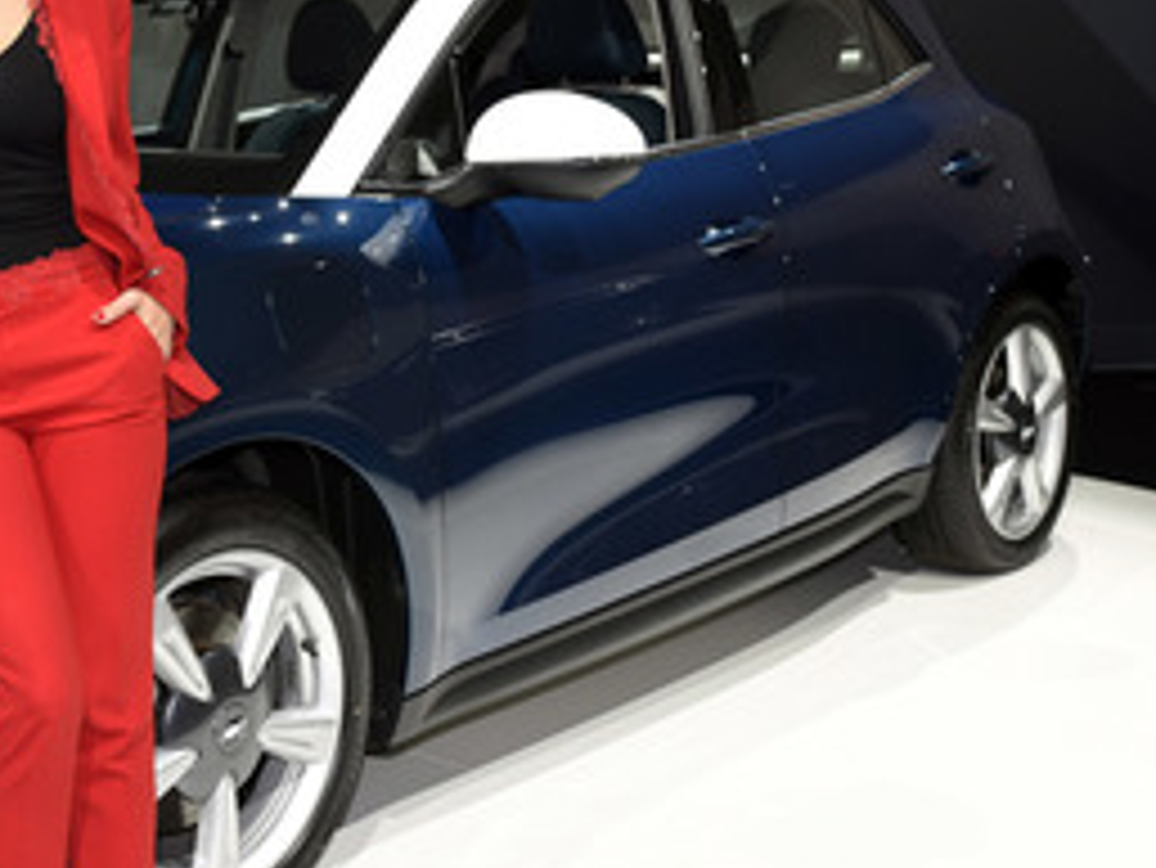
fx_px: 1971
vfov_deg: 24.7
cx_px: 205
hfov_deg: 31.7
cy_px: 310
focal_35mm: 59
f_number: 6.3
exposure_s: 1/100
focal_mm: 35
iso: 800
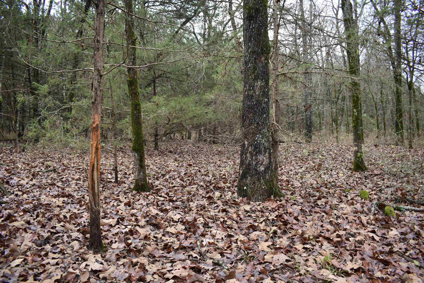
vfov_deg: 47.9
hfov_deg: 67.4
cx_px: 212
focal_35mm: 27
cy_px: 142
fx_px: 318
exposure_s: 1/250
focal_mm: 18
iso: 400
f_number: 4.5
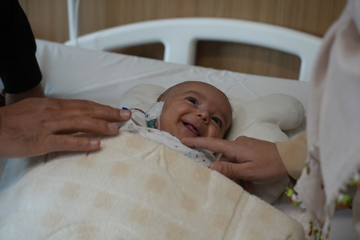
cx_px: 180
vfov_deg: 19.5
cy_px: 120
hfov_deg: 28.8
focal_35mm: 70
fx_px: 700
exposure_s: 1/160
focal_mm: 70
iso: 500
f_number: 4
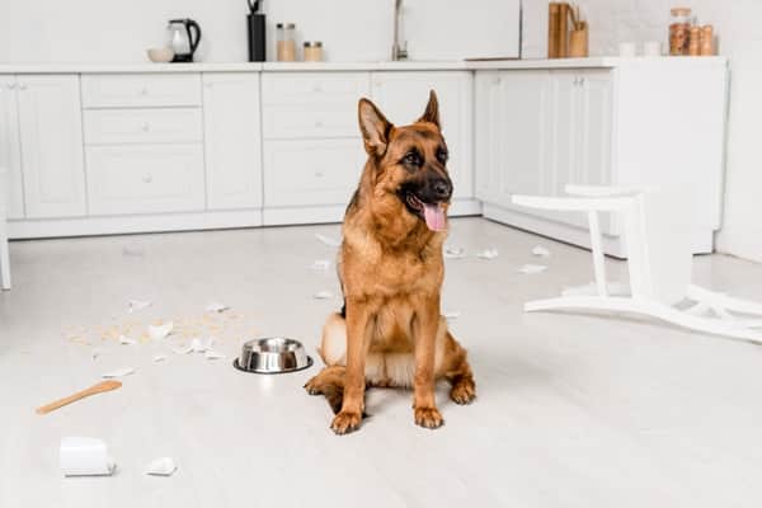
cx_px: 381
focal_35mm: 50
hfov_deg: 39.6
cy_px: 254
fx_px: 1058
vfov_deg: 27.0
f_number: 4
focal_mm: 50
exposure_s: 1/160
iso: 200
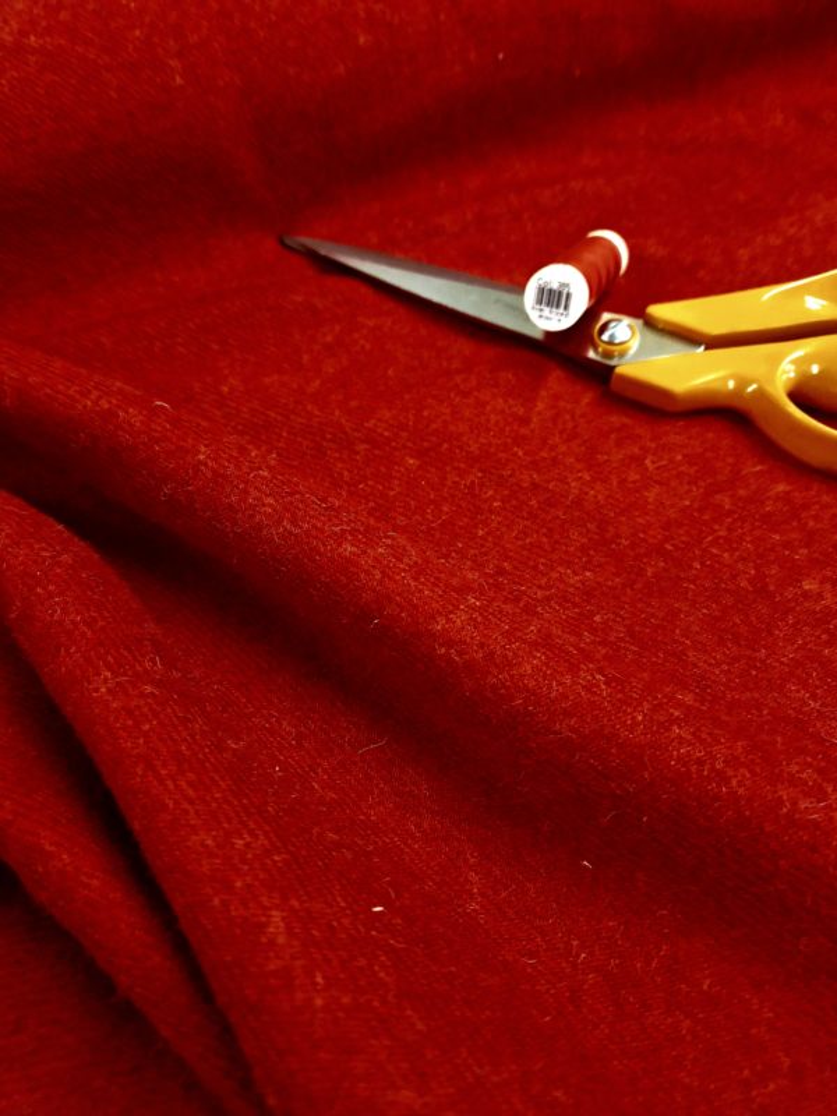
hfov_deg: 58.9
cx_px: 418
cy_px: 558
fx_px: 742
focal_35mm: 23
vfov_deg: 73.9
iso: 50
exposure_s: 1/100
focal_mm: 5.4
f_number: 1.8
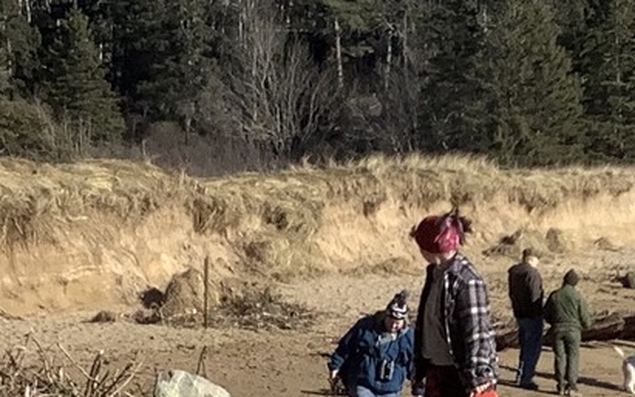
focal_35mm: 160
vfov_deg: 8.1
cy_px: 530
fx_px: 2769
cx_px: 406
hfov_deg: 13.1
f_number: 2.4
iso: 25
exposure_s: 1/1404
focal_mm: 3.3
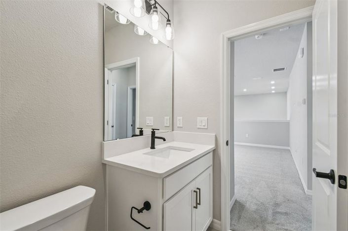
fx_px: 145
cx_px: 174
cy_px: 116
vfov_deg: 77.2
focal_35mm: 15
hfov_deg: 100.4
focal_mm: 10
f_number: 7.1
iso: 100
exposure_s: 1/25
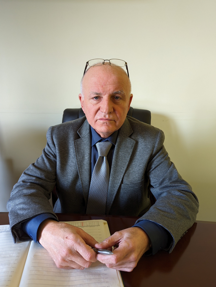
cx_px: 108
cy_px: 144
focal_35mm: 24
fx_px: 199
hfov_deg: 56.9
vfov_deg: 71.5
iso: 124
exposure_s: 1/23.8
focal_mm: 6.81
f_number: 1.85
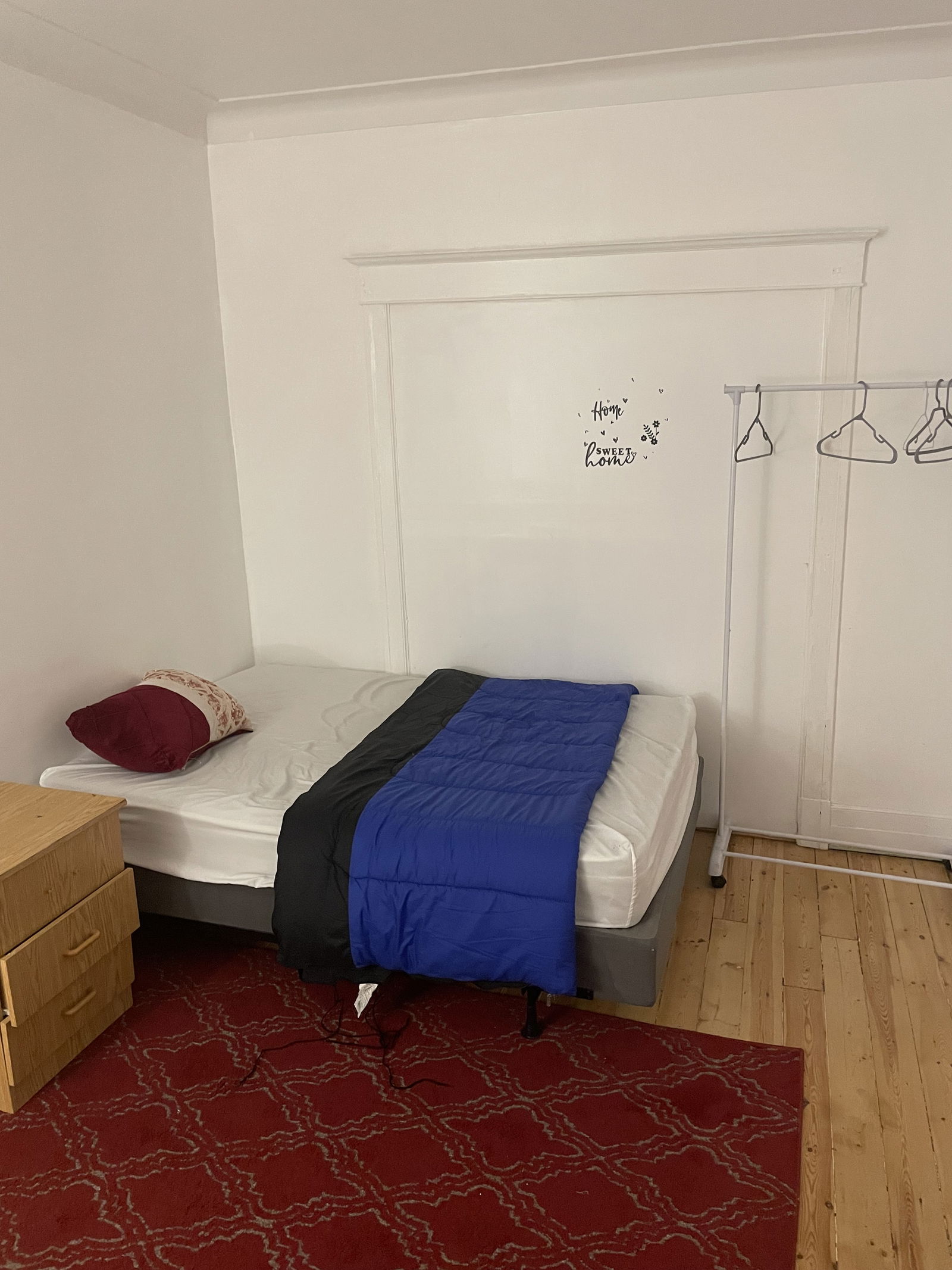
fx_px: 953
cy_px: 635
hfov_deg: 53.1
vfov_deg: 67.3
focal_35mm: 26
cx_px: 476
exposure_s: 1/60
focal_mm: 4.2
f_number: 1.6
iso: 500
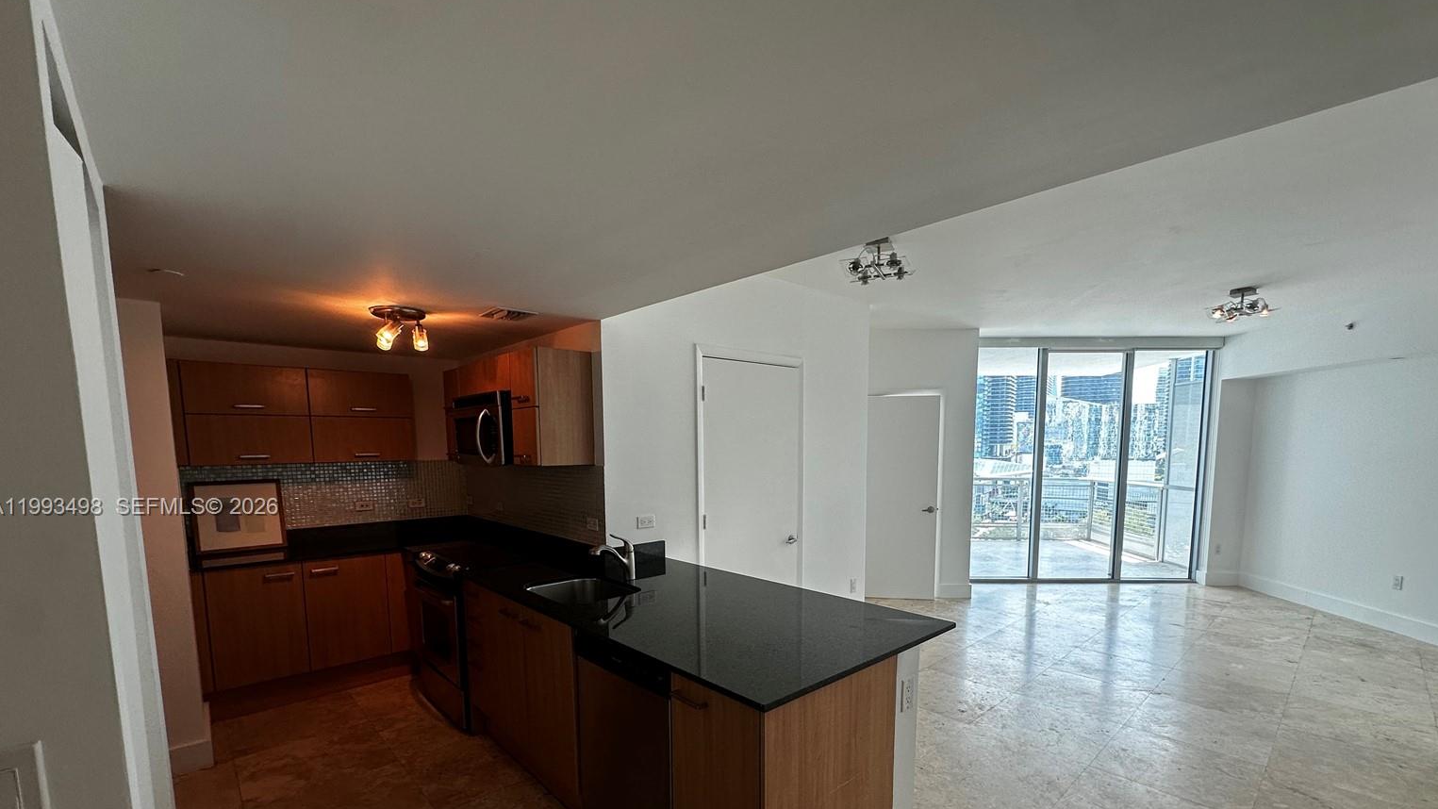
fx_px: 610
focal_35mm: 16
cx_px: 739
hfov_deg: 99.3
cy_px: 508
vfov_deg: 66.0
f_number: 2.2
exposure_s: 1/120
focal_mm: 2.22
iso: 64
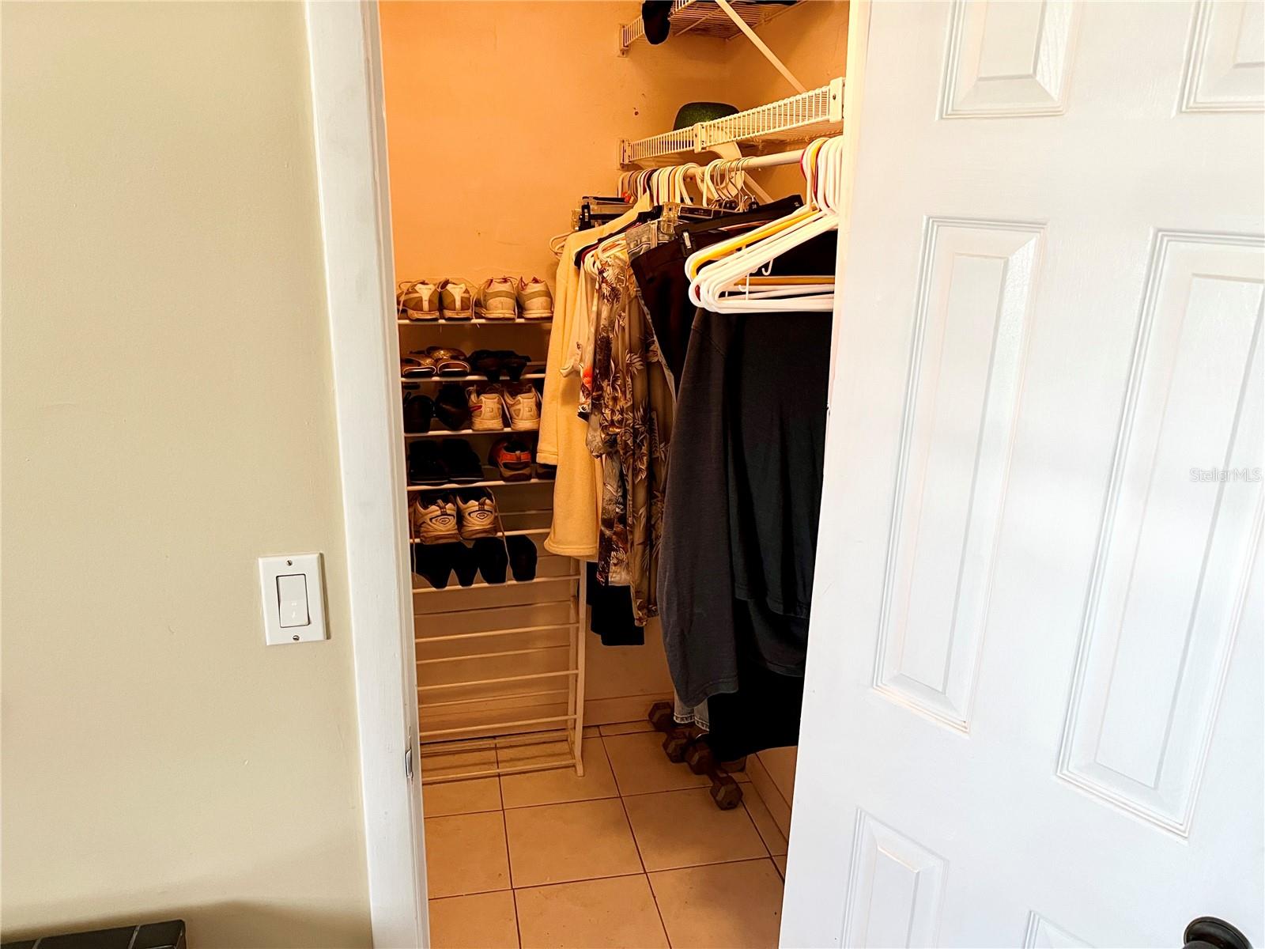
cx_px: 632
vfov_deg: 53.1
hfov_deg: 67.3
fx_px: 950
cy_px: 474
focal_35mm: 26
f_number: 1.5
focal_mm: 5.7
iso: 200
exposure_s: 1/60
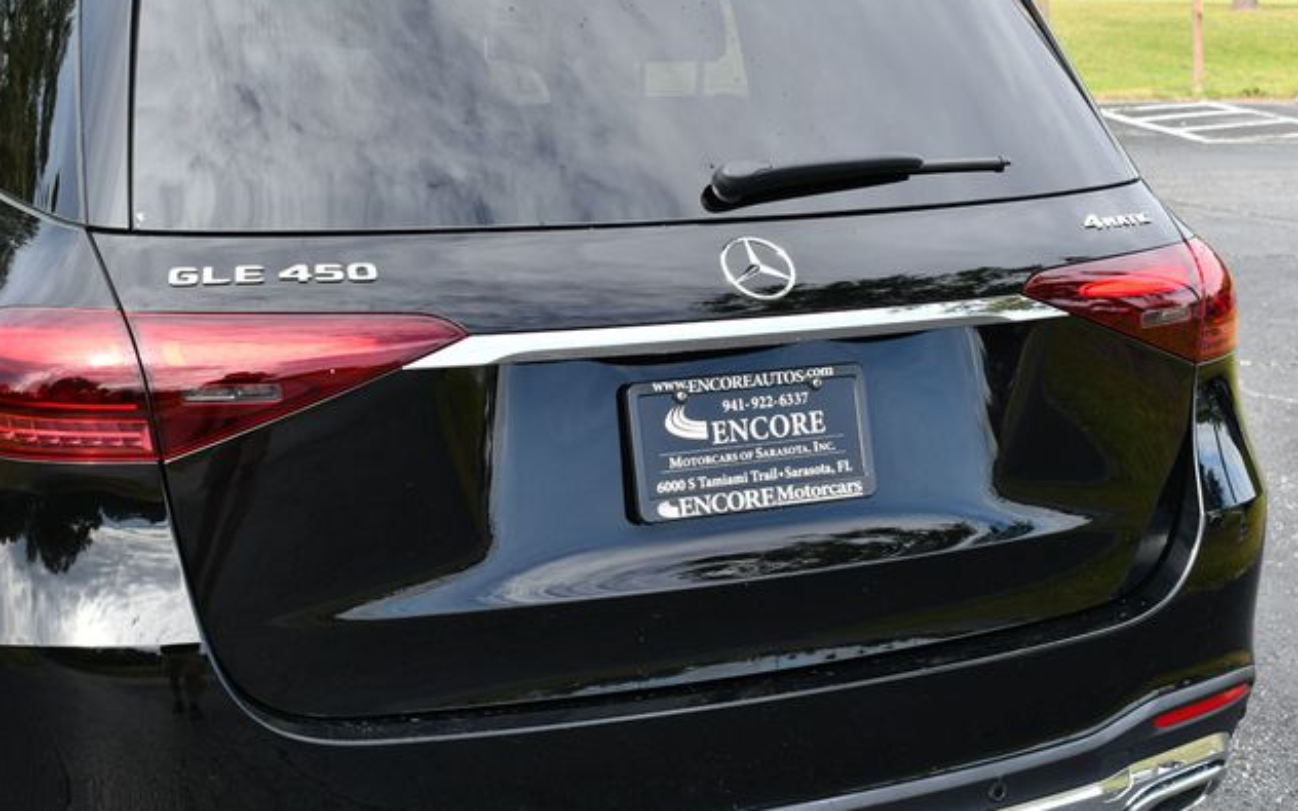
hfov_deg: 32.0
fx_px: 2264
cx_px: 649
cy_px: 411
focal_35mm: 64
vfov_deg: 20.3
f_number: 6.3
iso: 200
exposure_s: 1/250
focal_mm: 31
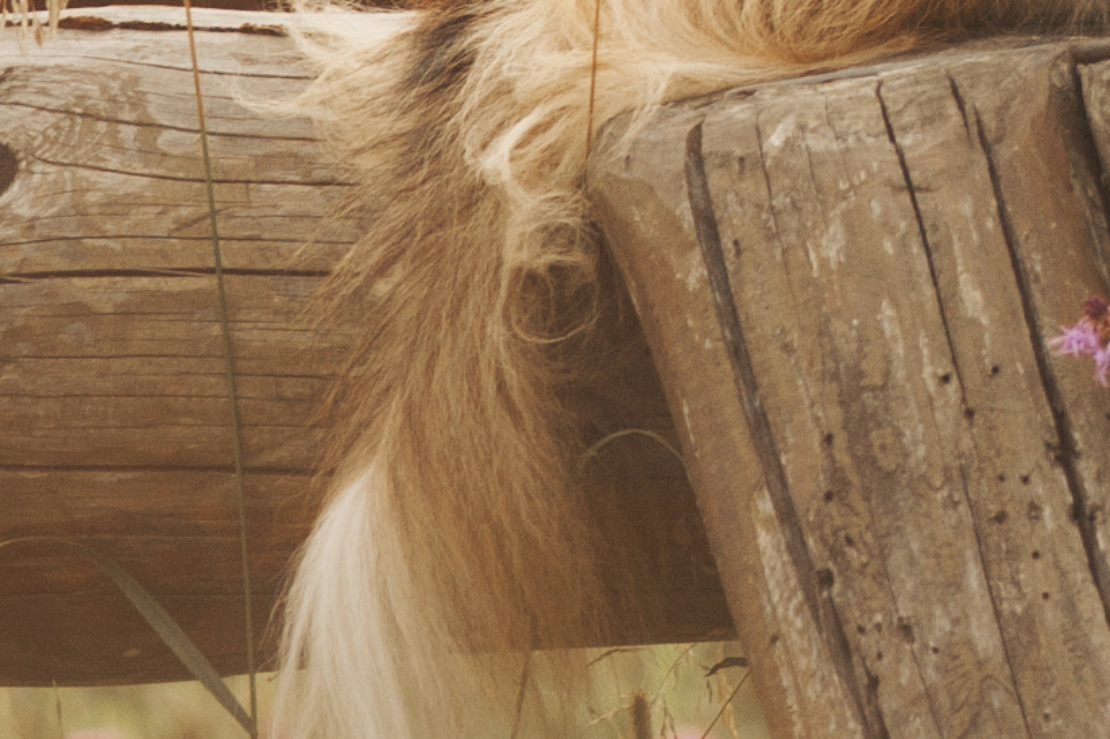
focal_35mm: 698
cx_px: 2600
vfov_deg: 2.0
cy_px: -1029
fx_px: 21512
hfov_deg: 2.9
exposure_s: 1/1000
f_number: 4.5
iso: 400
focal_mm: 135
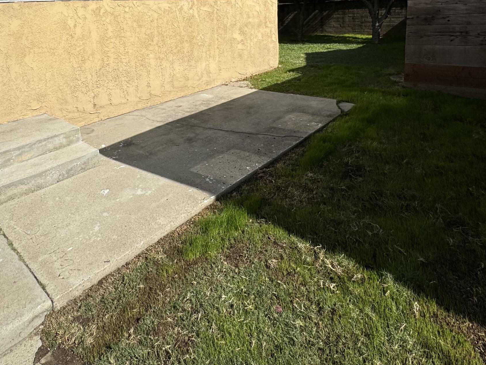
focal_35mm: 25
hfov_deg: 68.6
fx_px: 351
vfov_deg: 50.9
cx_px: 192
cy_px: 64
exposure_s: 1/3247
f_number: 2.2
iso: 50
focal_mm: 2.22
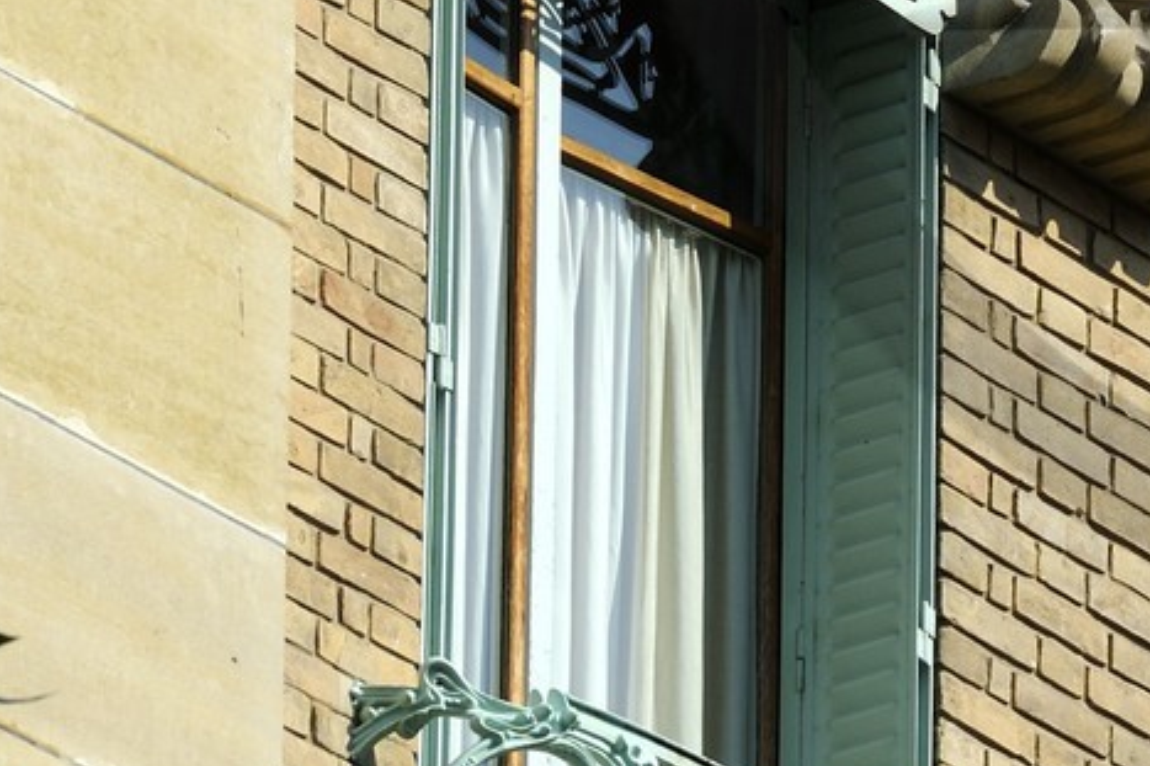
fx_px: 21873
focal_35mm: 685
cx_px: 1603
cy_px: -372
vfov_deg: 2.0
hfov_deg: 3.0
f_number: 14
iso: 200
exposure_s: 1/160
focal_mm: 200
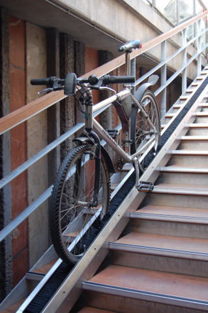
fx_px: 391
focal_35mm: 45
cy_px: 156
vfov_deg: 43.6
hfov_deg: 29.8
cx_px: 104
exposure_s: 1/80
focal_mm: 30
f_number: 4.2
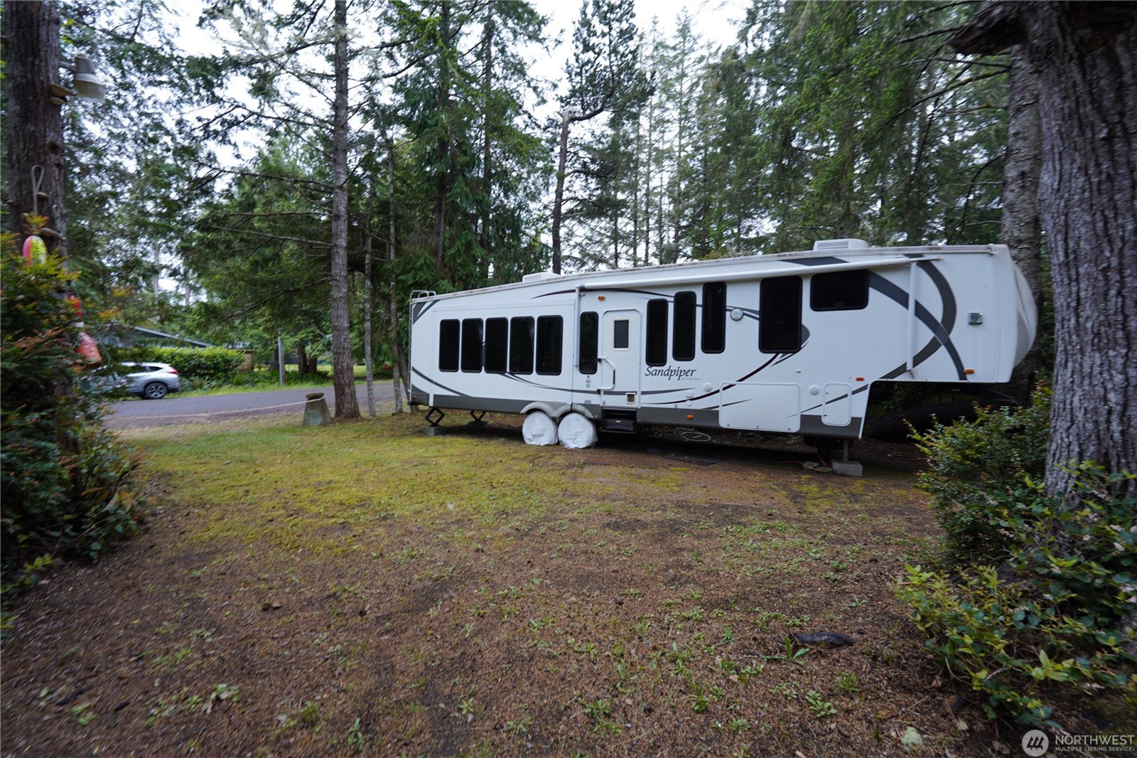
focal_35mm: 14
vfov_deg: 81.2
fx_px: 442
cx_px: 568
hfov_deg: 104.3
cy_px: 379
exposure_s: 1/50
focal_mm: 14
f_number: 4
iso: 100
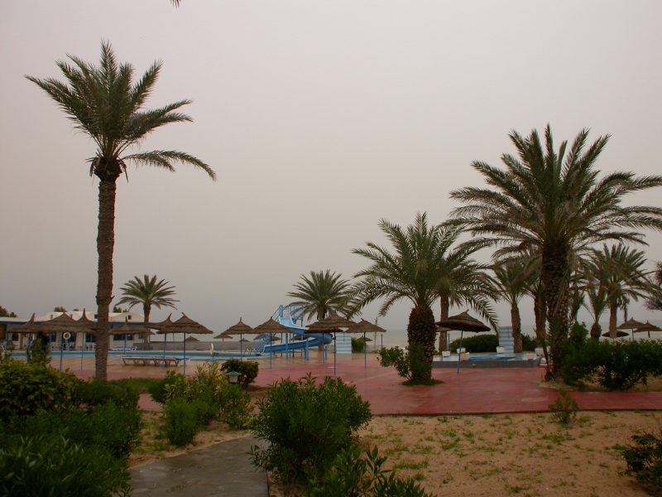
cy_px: 248
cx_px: 331
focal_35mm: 38
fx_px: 727
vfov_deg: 37.7
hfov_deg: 49.0
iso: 100
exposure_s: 1/72.6
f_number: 3.7
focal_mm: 7.85
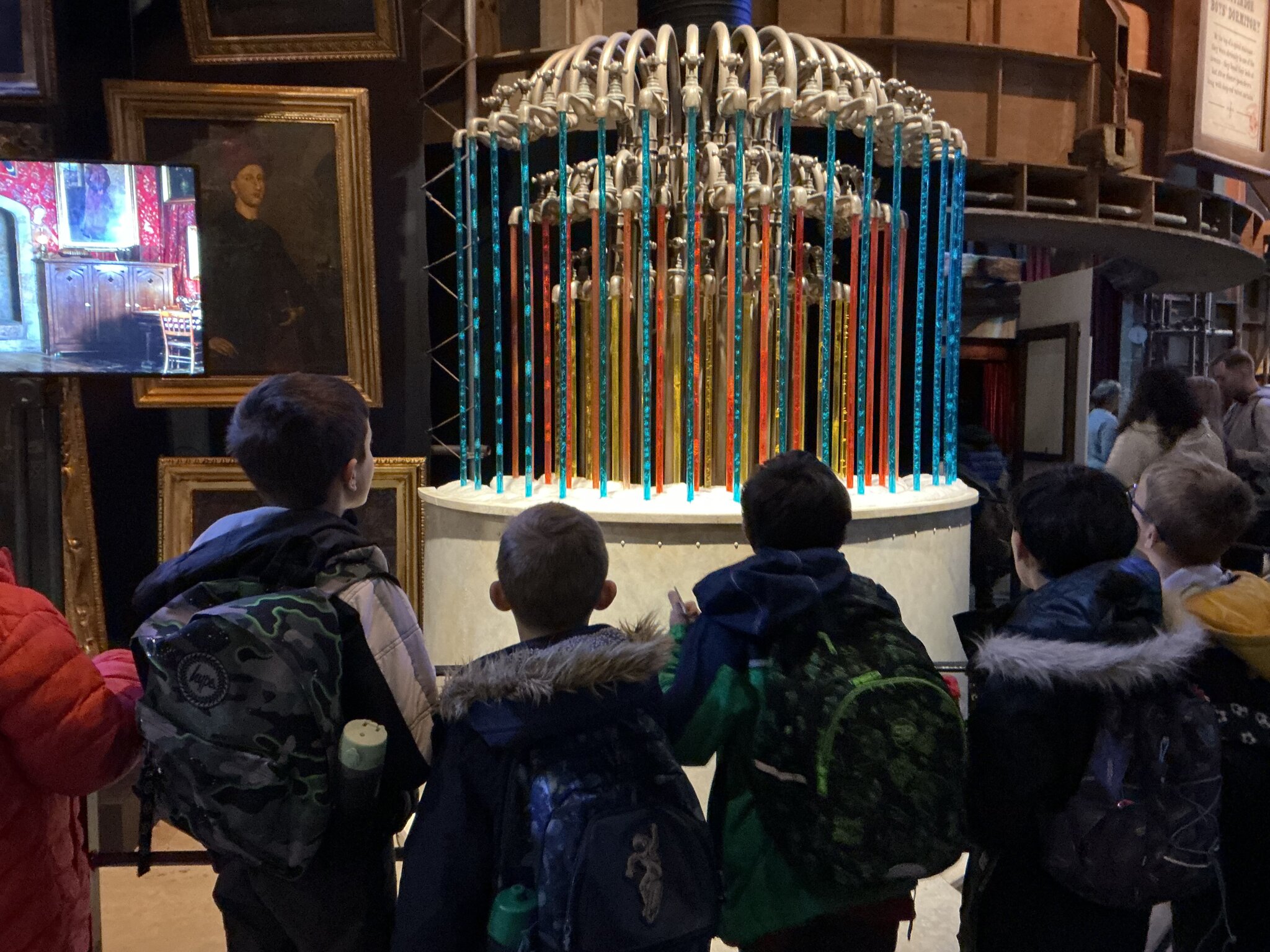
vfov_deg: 48.2
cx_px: 635
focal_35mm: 29
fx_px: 1064
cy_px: 476
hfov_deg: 61.7
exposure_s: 1/25
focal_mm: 3
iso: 500
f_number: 1.8
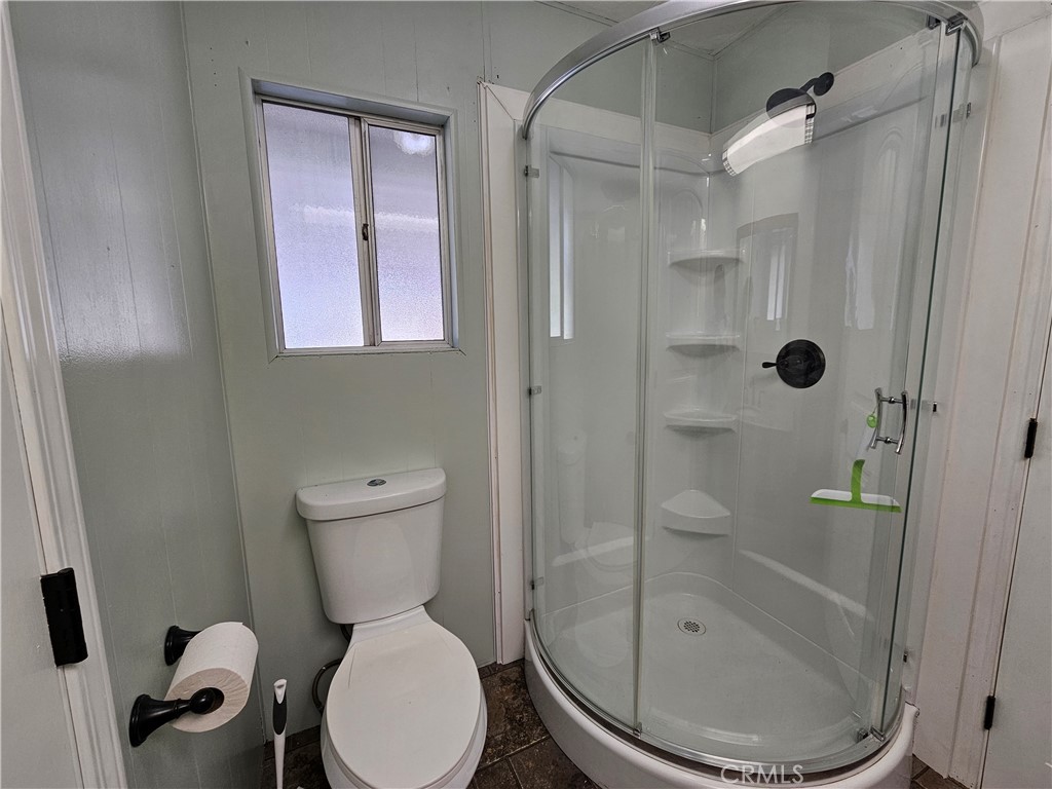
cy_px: 394
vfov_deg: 89.9
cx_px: 526
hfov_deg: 106.2
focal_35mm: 13
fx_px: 395
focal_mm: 2.2
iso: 64
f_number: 2.2
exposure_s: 1/60
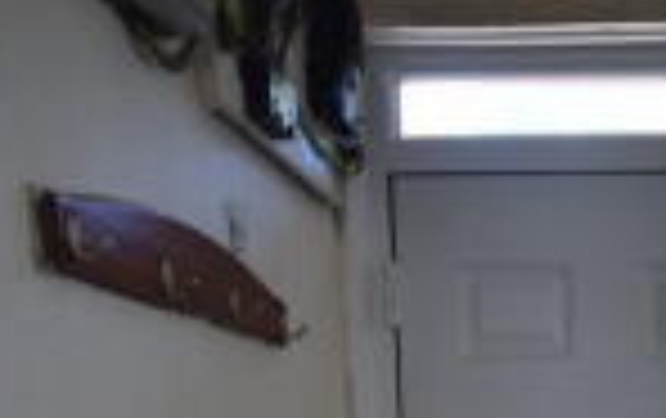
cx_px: 580
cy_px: 672
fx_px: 891
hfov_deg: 38.6
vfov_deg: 21.1
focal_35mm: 49
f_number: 4
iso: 400
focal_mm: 10
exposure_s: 1/60
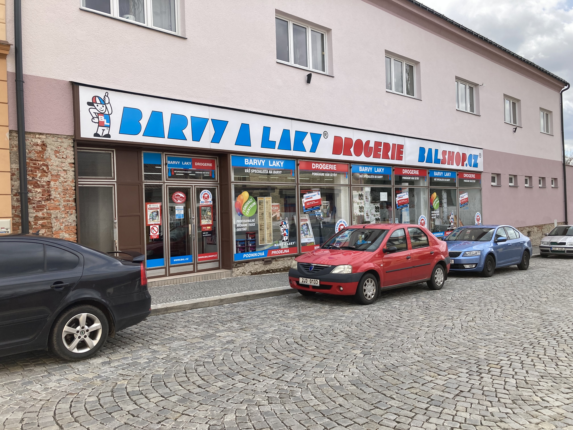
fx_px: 463
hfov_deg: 63.4
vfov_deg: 49.7
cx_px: 286
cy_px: 215
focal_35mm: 28
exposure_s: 1/941
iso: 20
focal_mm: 3.99
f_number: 1.8
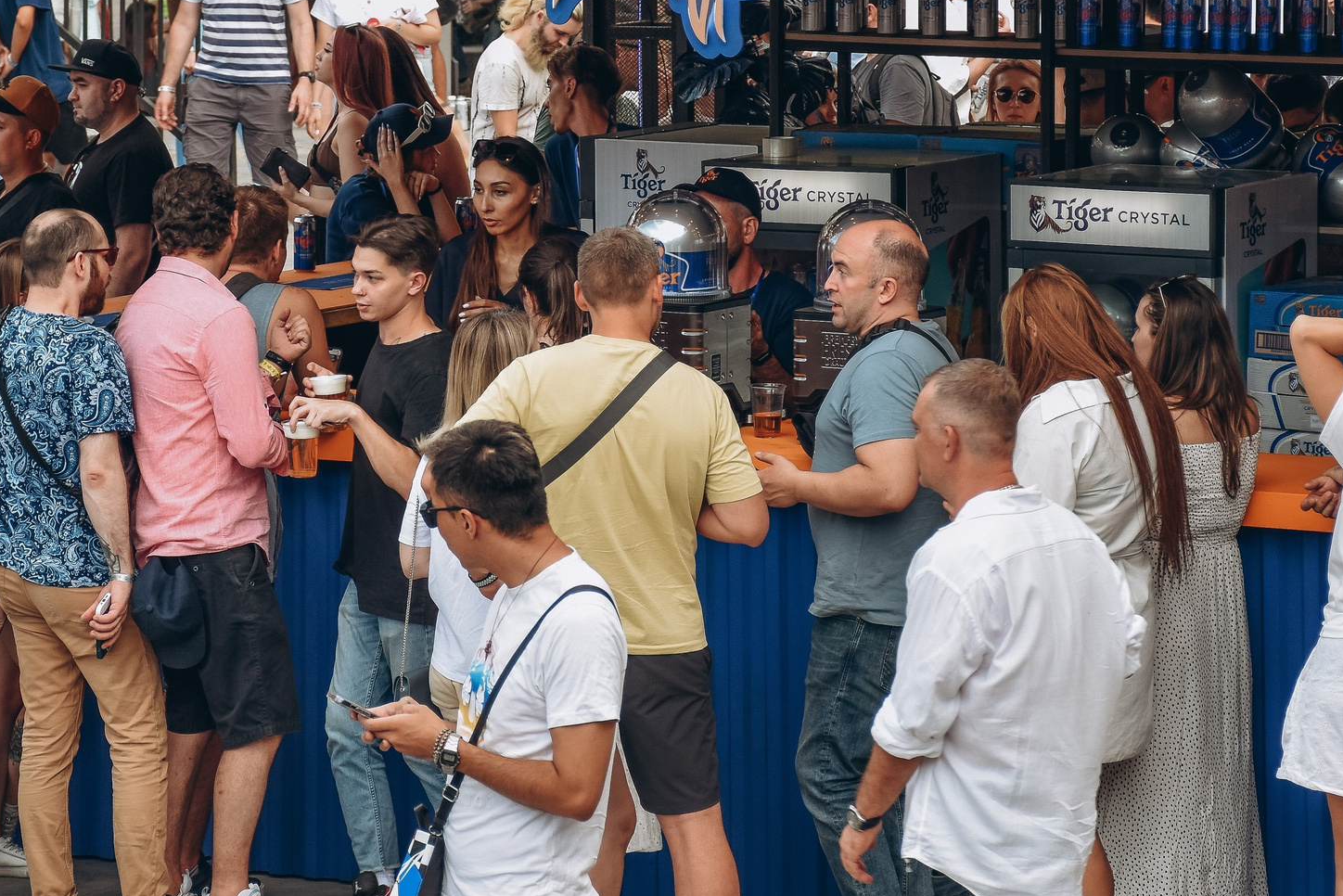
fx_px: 7420
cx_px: 620
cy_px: 207
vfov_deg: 6.9
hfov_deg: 10.3
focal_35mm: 199
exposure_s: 1/200
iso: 200
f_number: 5
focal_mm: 75
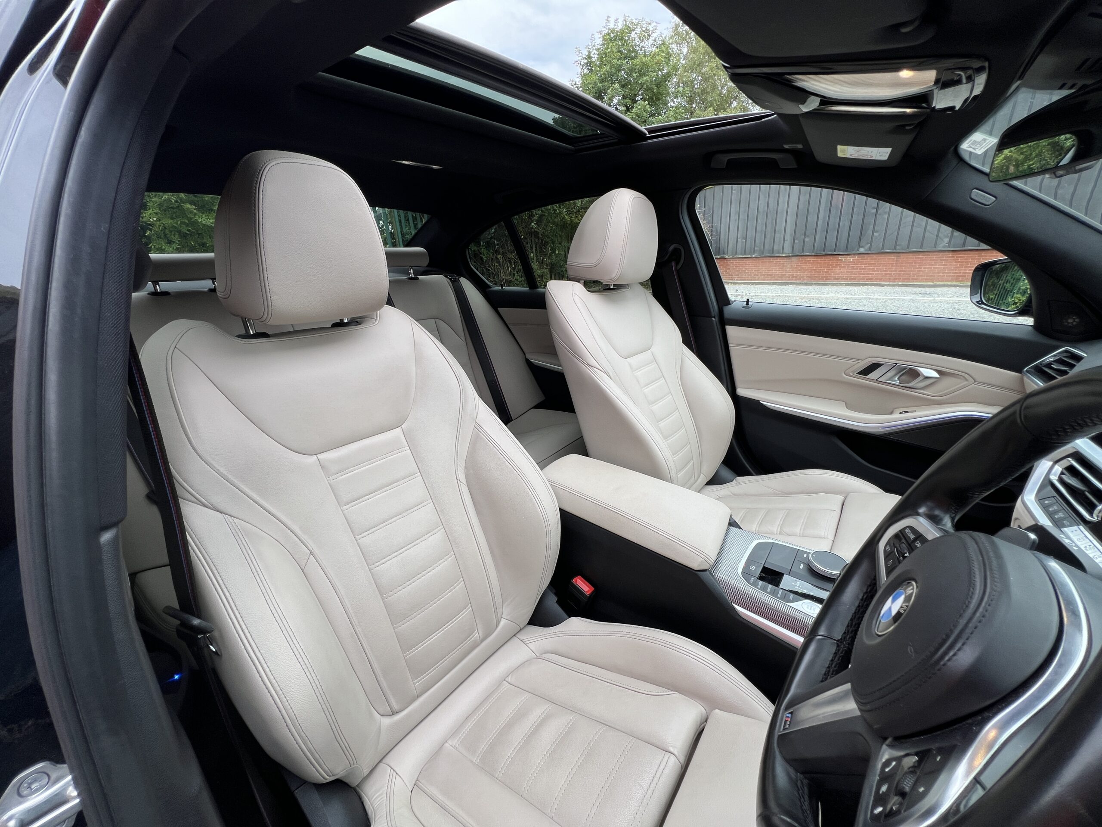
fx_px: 414
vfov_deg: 89.9
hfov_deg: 106.2
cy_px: 414
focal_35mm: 13
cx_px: 551
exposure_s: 1/99
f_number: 1.8
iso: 32
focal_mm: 1.57
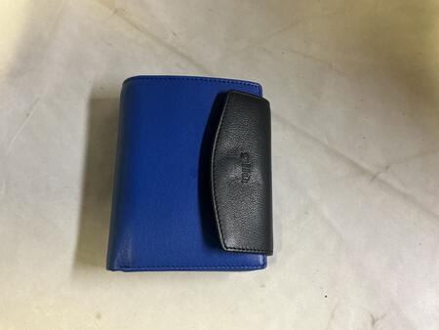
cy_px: 165
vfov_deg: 48.3
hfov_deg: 61.6
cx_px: 220
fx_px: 368
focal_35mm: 29
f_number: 1.8
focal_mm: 3
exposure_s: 1/50
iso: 160
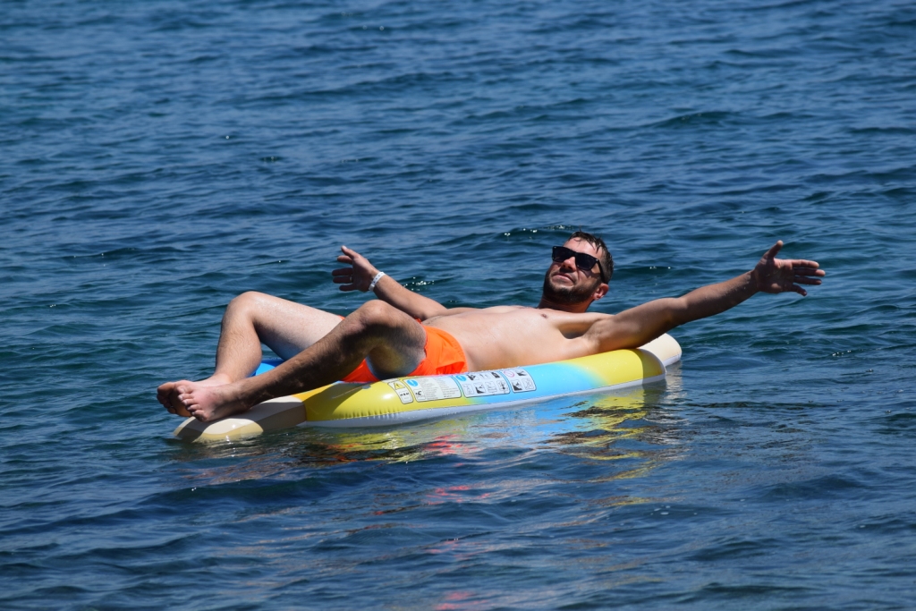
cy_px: 306
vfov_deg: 4.6
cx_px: 458
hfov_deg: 6.9
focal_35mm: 300
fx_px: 7634
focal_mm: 200
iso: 200
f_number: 8
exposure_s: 1/1000
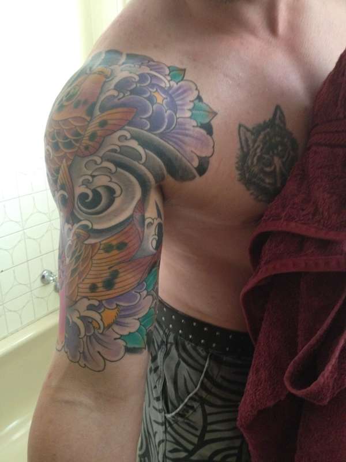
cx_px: 173
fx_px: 466
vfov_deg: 52.6
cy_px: 231
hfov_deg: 40.7
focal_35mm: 35
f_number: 2.4
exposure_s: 1/20
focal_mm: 4.28
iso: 320
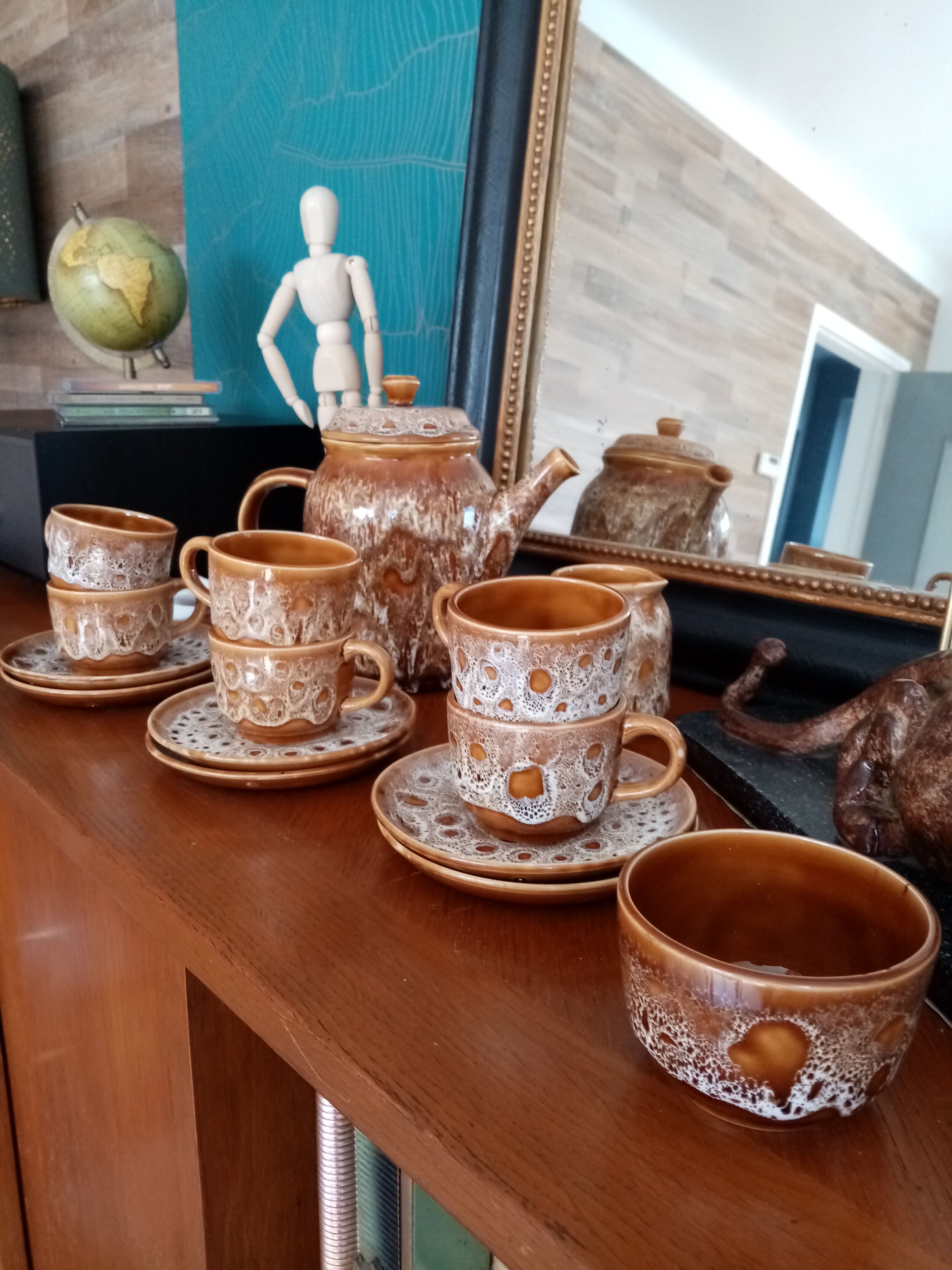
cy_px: 635
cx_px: 476
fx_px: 953
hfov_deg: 53.1
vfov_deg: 67.3
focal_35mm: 26
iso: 237
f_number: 1.8
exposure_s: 1/33.3
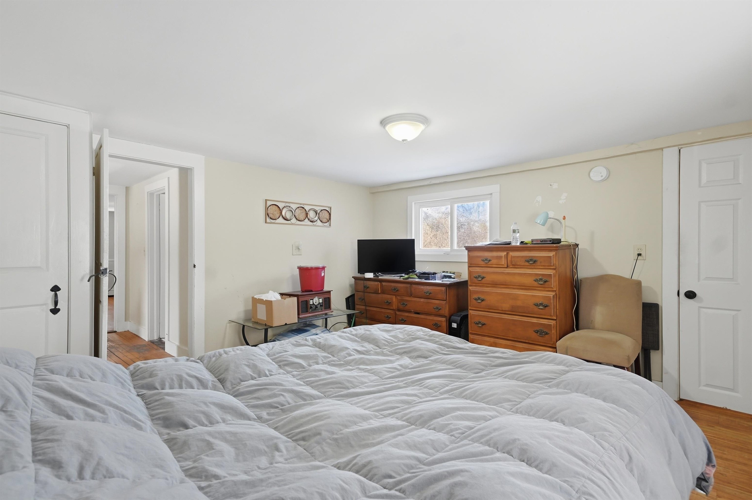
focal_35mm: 16
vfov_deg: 71.9
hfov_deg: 95.0
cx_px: 376
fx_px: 344
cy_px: 250
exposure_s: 1/200
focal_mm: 11
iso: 800
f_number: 7.1
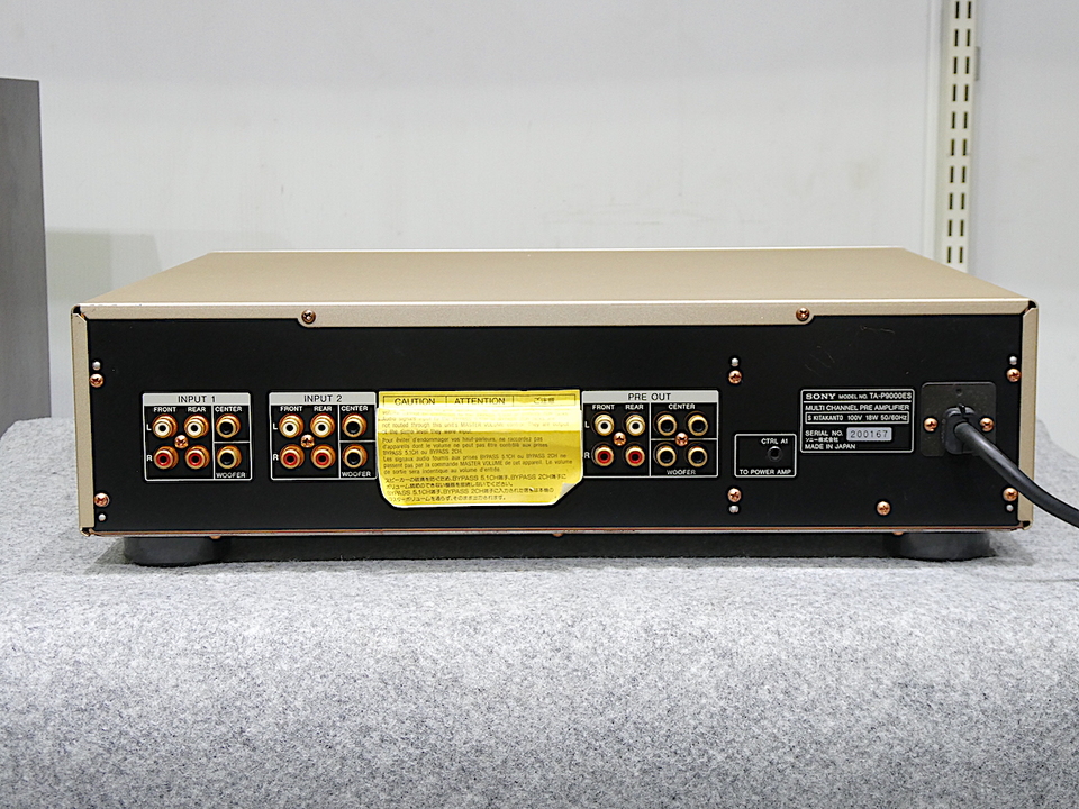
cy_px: 404
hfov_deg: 31.7
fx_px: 1901
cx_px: 540
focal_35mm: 61
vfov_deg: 24.0
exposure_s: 1/10
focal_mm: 10.9
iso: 200
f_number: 4.3
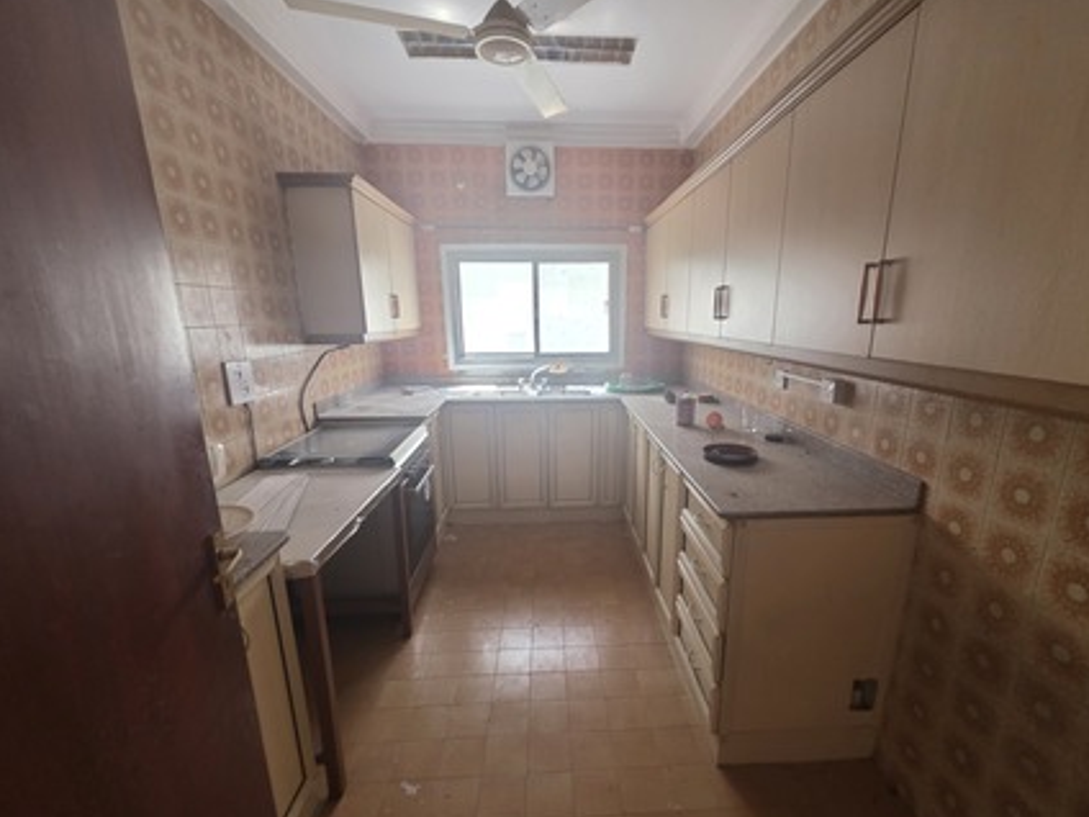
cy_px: 423
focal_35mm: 14
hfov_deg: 101.9
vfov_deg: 85.6
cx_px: 577
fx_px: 440
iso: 320
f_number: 1.9
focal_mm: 2.2
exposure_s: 1/50
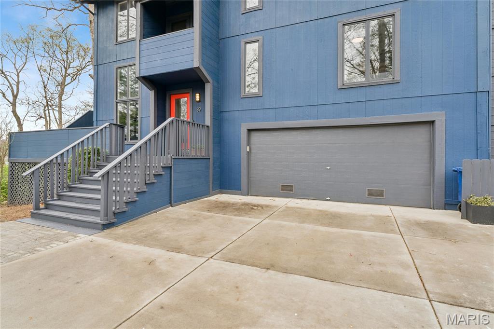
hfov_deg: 88.8
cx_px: 247
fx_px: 252
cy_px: 164
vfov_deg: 66.2
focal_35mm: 18
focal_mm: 18.4
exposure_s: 1/8
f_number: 22
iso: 100
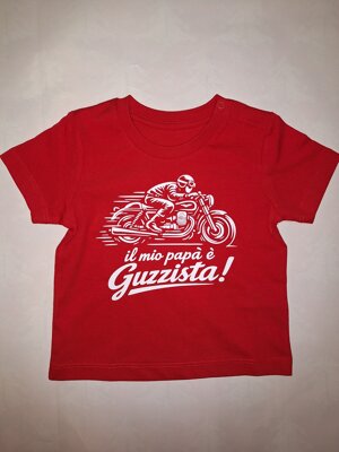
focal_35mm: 23
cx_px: 170
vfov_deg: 73.9
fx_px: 300
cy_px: 226
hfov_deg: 58.9
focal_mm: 5.54
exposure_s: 1/50
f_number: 1.8
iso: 50
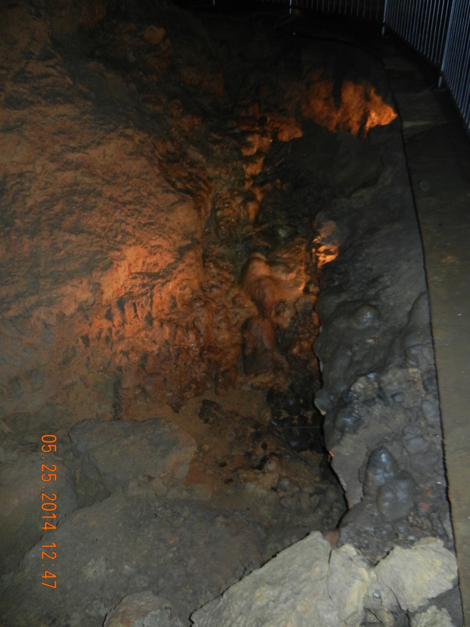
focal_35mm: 30
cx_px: 235
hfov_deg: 46.8
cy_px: 314
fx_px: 543
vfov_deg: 60.0
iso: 400
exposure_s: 1/30
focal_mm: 5.4
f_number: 3.5
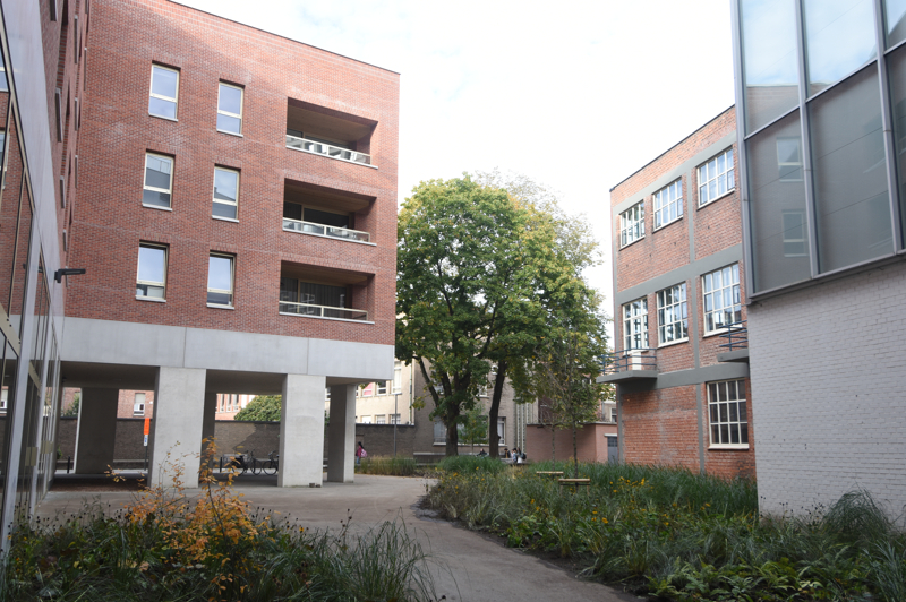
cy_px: 301
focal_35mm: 33
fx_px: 830
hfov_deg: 57.3
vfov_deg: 39.9
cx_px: 453
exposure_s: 1/100
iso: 200
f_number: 7.1
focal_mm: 22
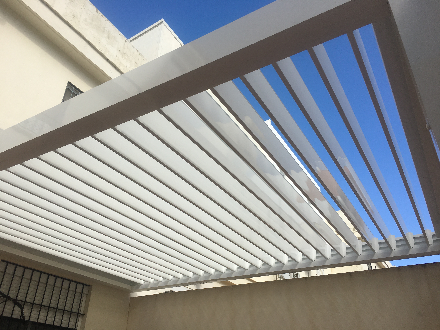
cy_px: 165
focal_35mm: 29
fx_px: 369
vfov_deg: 48.2
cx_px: 220
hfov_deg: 61.7
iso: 25
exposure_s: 1/962
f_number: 2.2
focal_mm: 4.15
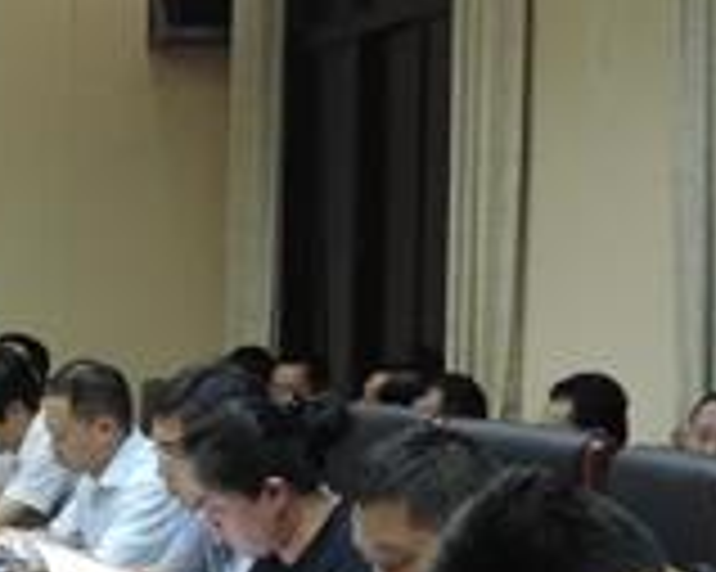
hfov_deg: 14.9
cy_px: 628
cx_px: -414
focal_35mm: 118
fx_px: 2499
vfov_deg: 12.8
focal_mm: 6.2
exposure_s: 1/13
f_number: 3.3
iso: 400
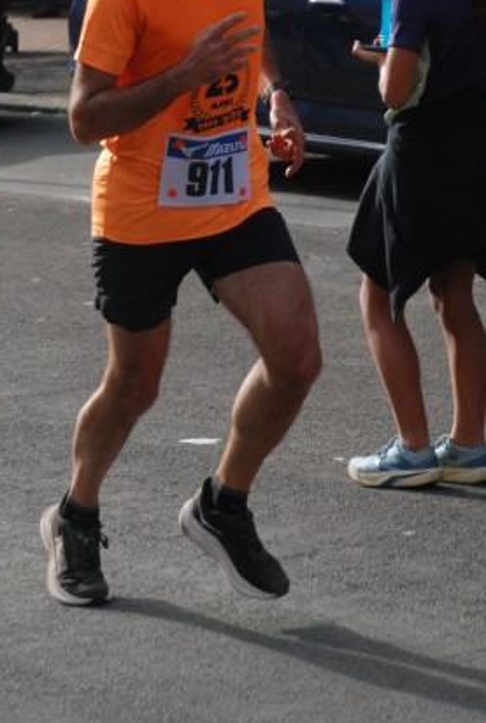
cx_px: 250
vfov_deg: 11.0
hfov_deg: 7.4
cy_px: 219
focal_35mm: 186
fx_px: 3739
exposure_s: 1/1250
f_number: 5.6
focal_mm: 85
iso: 1000
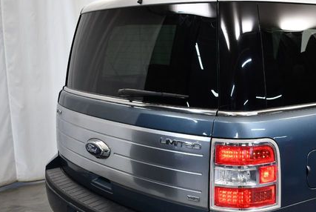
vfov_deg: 24.9
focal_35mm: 54
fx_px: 475
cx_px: 208
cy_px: 152
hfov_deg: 36.5
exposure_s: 1/125
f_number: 3.5
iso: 900
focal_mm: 18
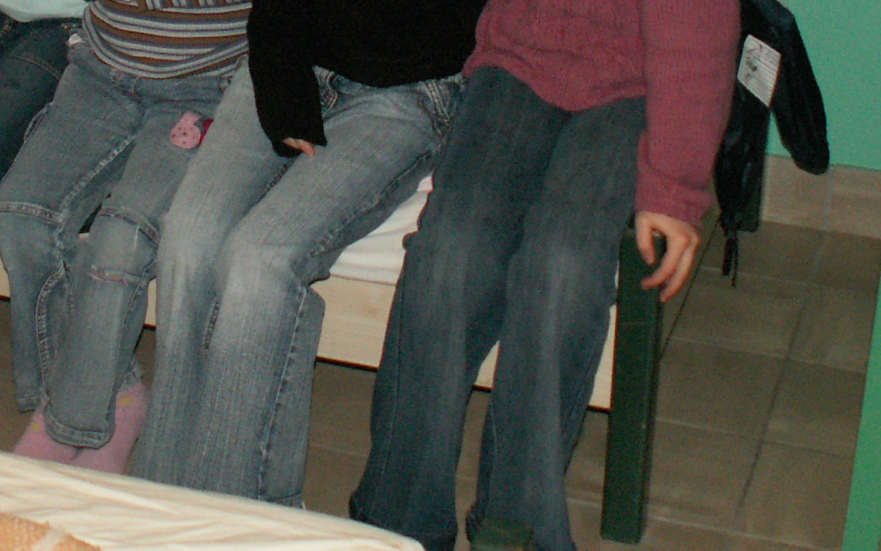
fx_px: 2041
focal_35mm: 85
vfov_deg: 15.1
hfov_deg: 24.1
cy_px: 14
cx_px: 220
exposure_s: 1/40
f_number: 2.8
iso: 160
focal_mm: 5.86
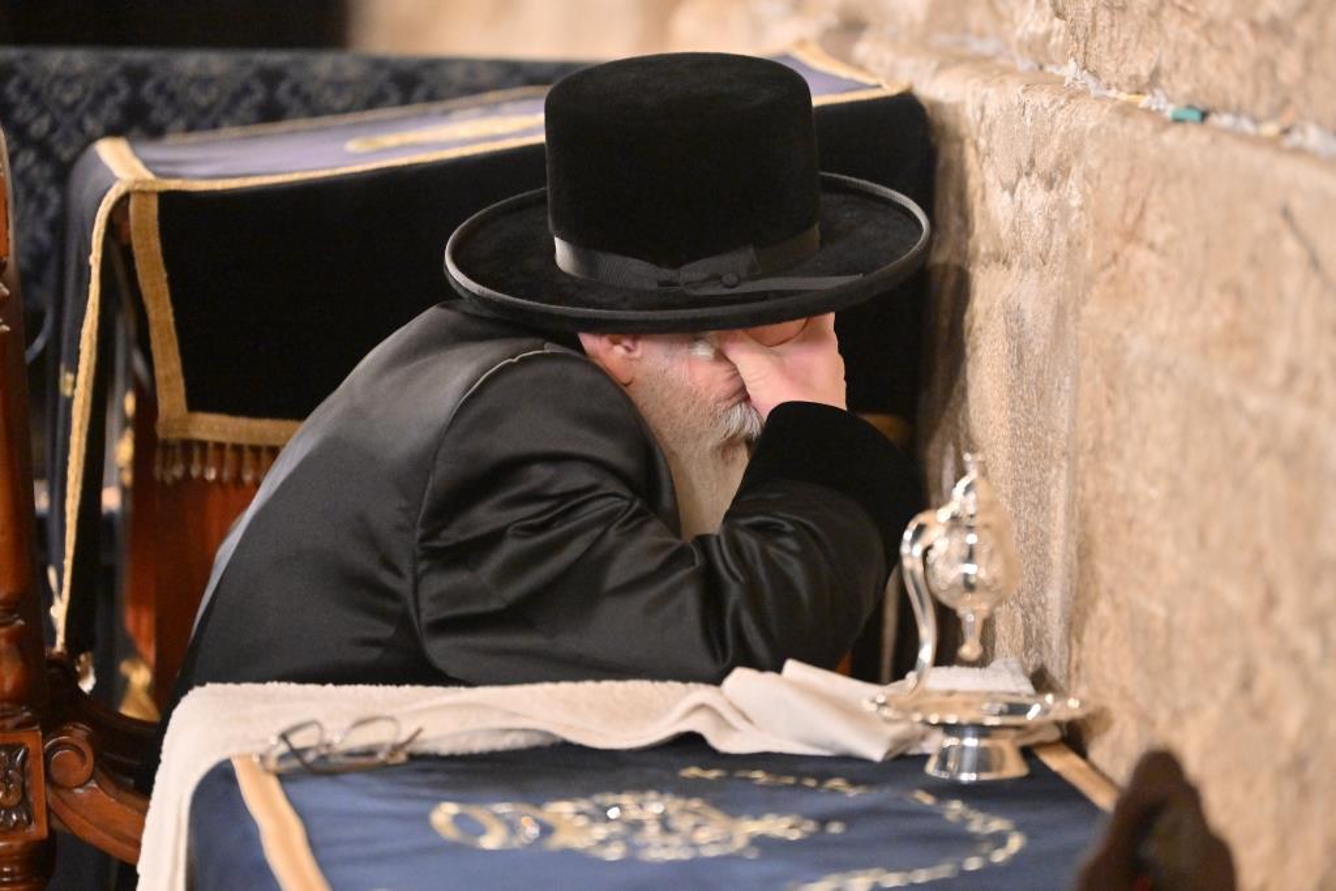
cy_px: 446
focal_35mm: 200
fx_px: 7423
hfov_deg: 10.3
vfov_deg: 6.9
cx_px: 668
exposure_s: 1/400
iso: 4000
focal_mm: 200
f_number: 2.8
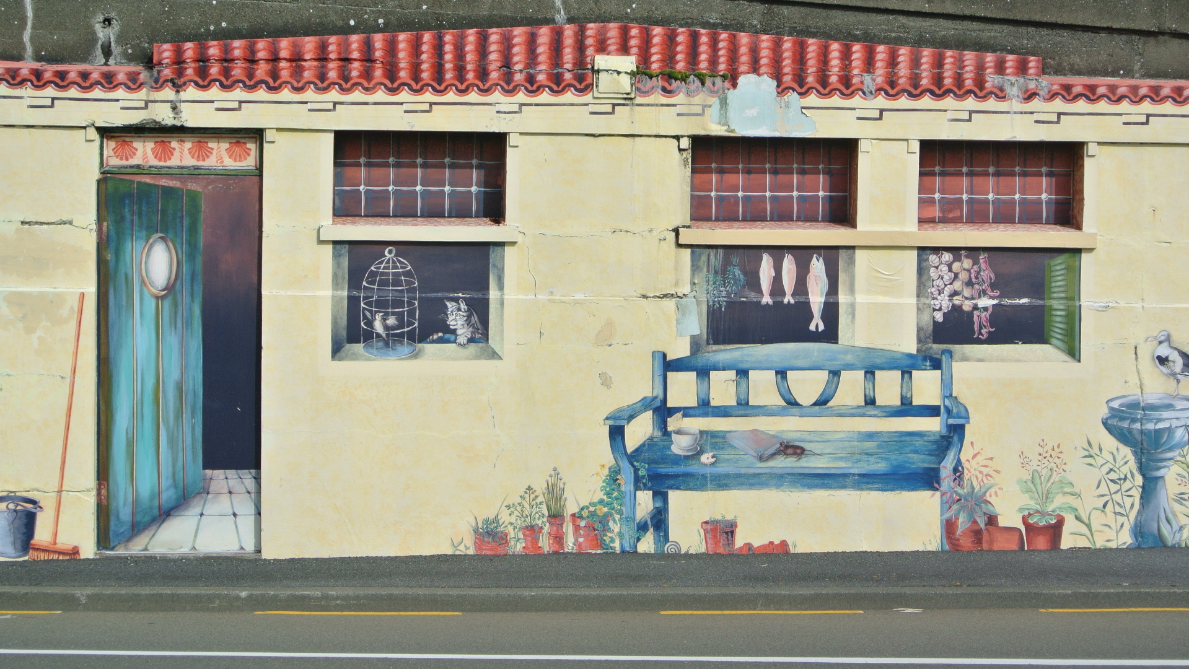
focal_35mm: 73
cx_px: 599
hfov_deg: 29.0
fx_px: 2302
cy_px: 353
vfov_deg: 16.5
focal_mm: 25.9
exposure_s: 1/800
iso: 100
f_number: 5.3
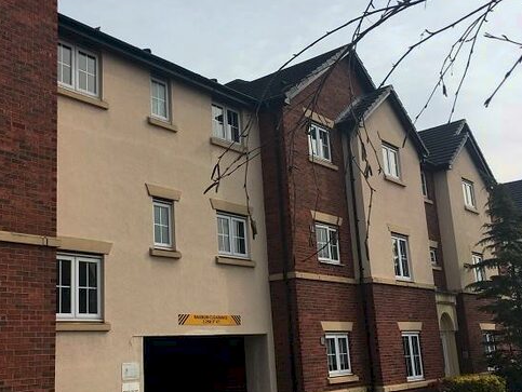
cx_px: 199
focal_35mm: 42
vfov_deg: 34.4
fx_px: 634
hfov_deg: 44.4
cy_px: 206
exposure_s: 1/2481
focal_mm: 4.15
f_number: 2.2
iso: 25
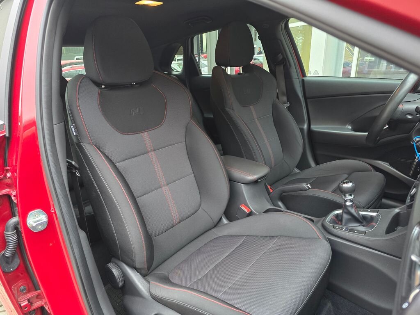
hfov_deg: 73.9
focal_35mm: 23
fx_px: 279
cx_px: 210
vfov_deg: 58.9
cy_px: 158
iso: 400
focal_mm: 6.3
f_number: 1.7
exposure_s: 1/100
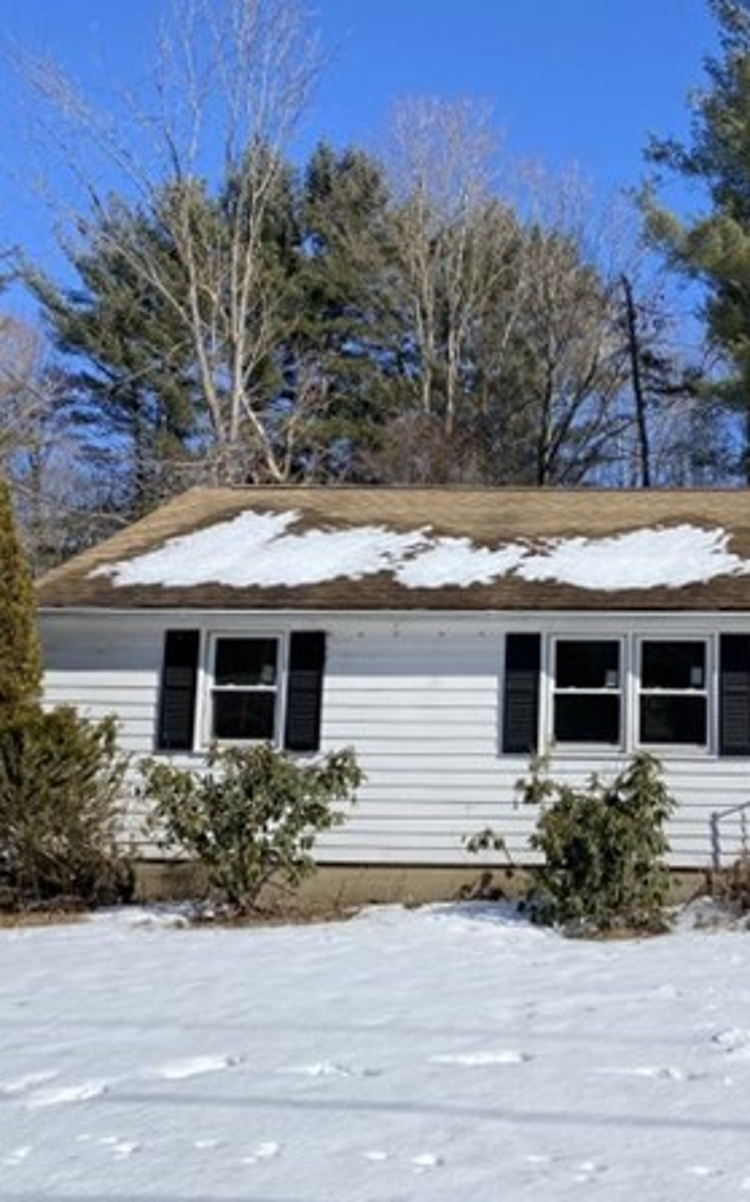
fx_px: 1211
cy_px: 602
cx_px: 659
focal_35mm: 37
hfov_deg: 32.9
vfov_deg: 52.8
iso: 32
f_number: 1.8
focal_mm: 4.25
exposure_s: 1/5236
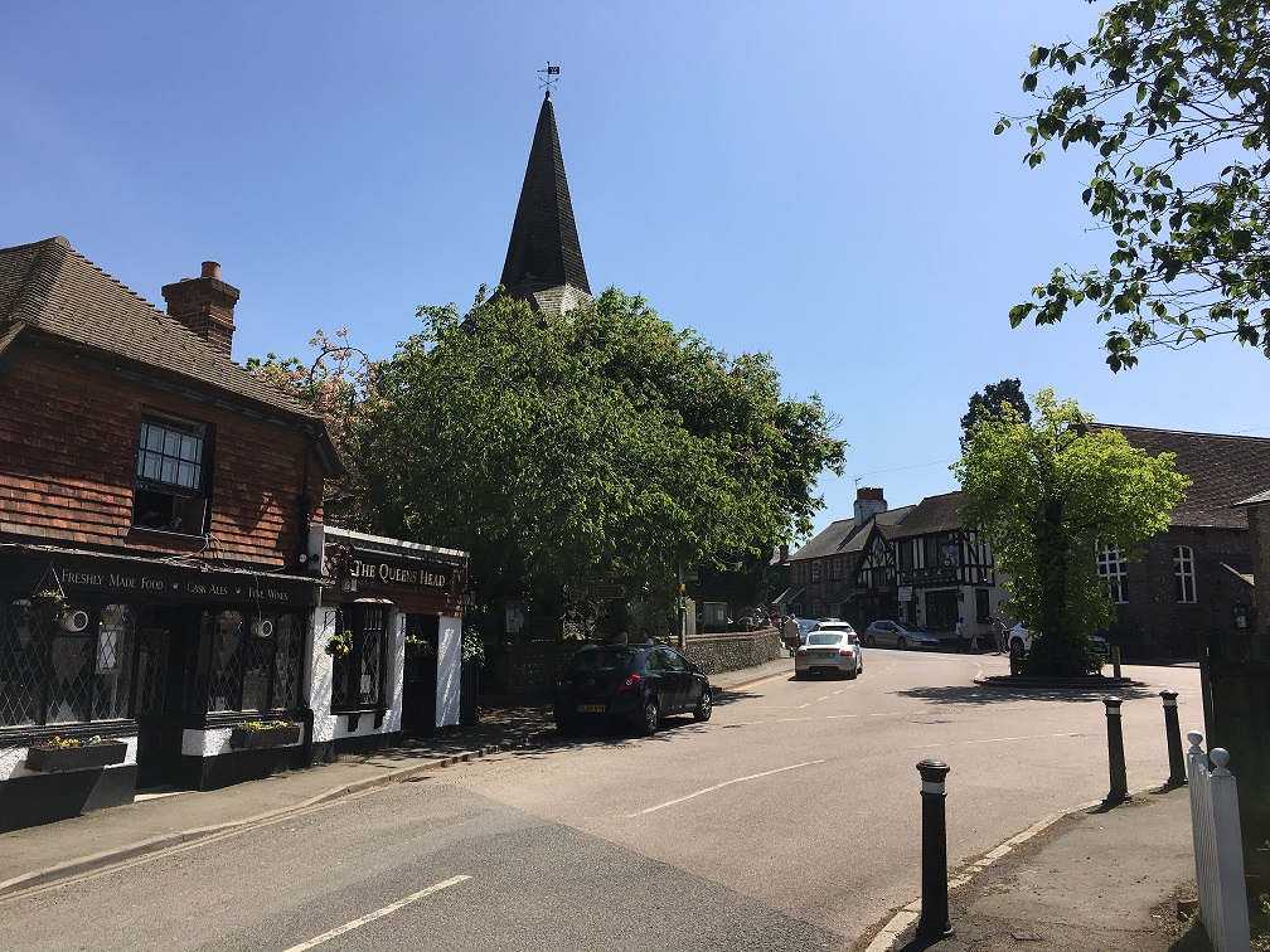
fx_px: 1064
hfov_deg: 61.7
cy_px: 476
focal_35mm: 29
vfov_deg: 48.2
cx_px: 635
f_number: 2.2
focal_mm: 4.15
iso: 25
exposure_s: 1/1923
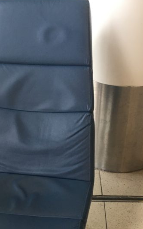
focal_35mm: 59
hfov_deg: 21.9
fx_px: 368
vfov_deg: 32.5
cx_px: 49
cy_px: 215
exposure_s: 1/17
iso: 50
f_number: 2.2
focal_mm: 4.15
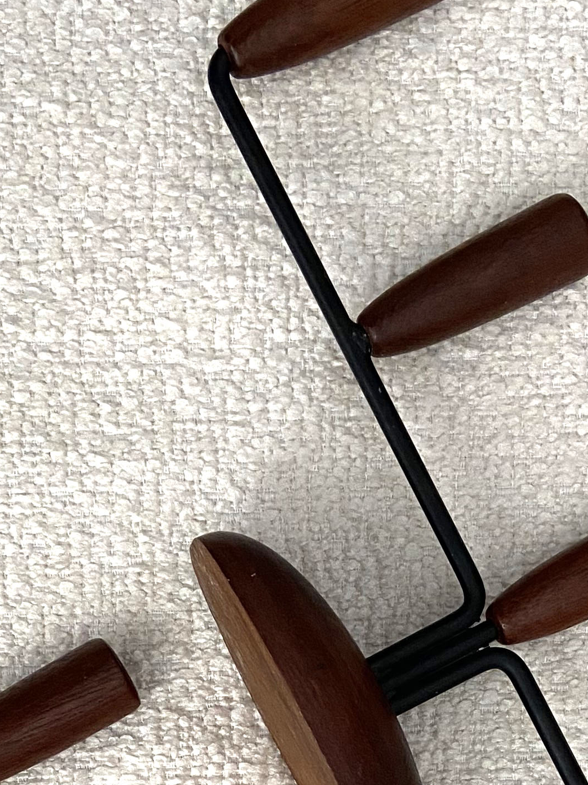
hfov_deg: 19.9
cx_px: 326
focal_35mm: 74
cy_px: 938
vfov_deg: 24.0
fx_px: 1677
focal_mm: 4.25
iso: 125
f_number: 1.8
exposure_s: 1/78
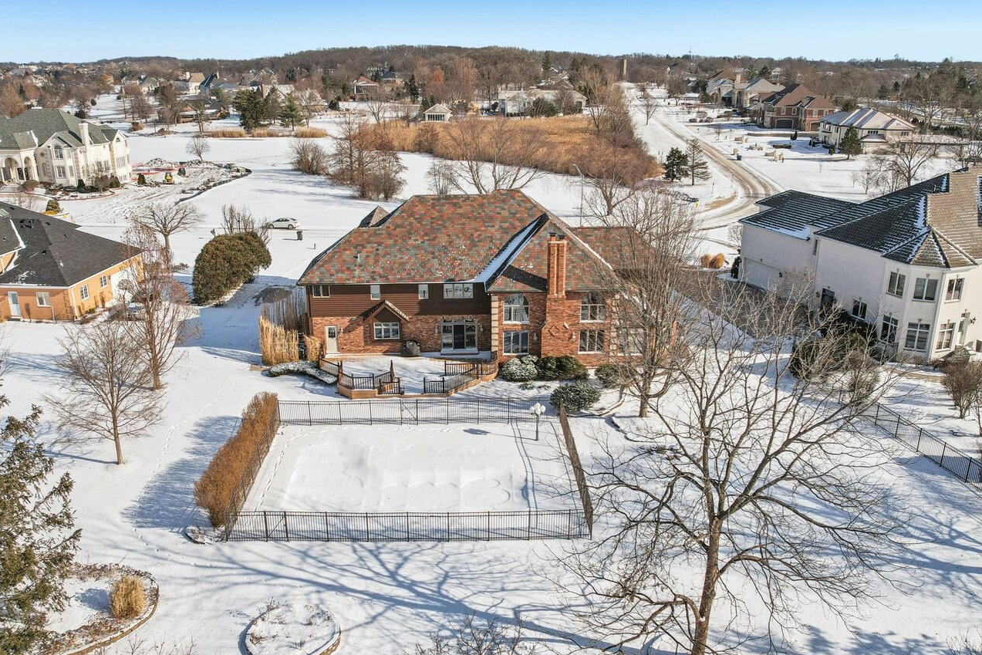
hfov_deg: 65.5
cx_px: 478
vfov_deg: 46.4
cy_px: 343
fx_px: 764
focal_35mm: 28
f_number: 2.8
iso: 110
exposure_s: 1/4000
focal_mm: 8.4
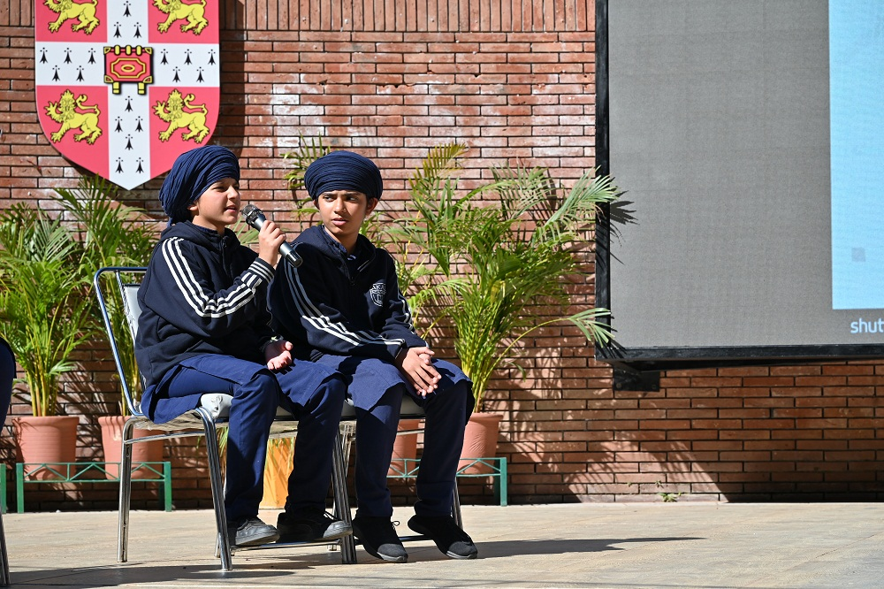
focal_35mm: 120
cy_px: 294
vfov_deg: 11.4
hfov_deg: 17.1
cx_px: 442
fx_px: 2946
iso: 100
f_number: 9
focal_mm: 120
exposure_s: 1/200
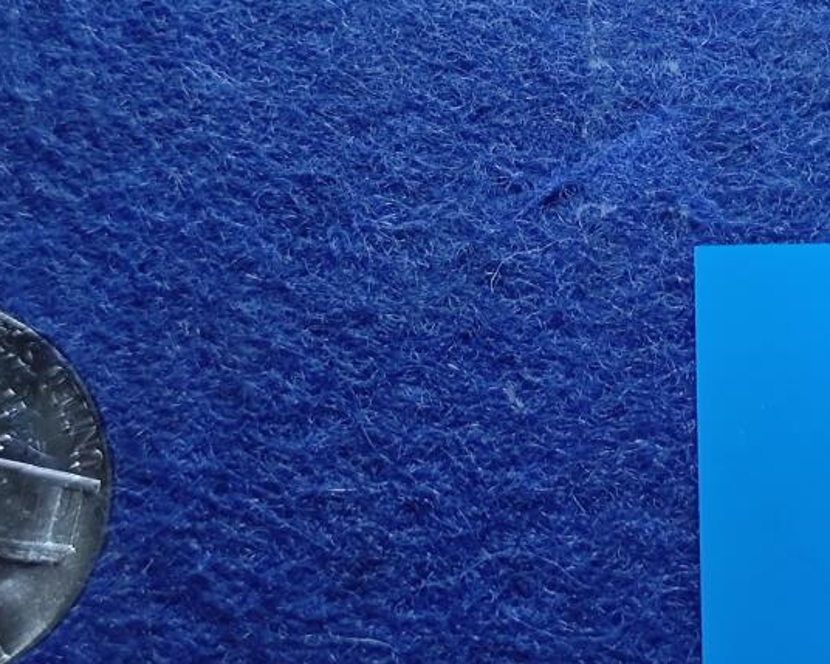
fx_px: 3071
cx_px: 706
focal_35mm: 125
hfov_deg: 15.3
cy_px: 94
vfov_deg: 12.3
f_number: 1.6
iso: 320
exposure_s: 1/100
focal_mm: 5.84
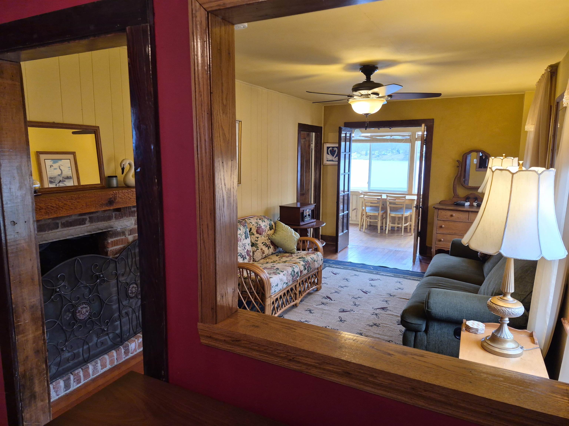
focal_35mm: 23
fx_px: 378
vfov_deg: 58.9
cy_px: 213
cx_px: 284
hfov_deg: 73.9
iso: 320
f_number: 1.8
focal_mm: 5.4
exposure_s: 1/120
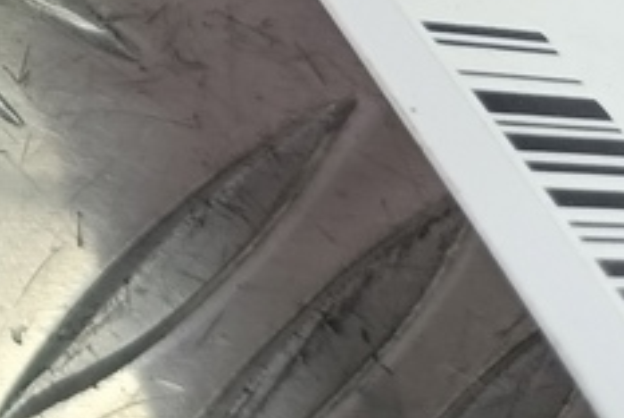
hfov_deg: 15.8
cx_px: -584
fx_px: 1822
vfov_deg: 11.1
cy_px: -557
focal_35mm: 105
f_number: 1.6
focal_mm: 4.11
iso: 140
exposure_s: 1/50
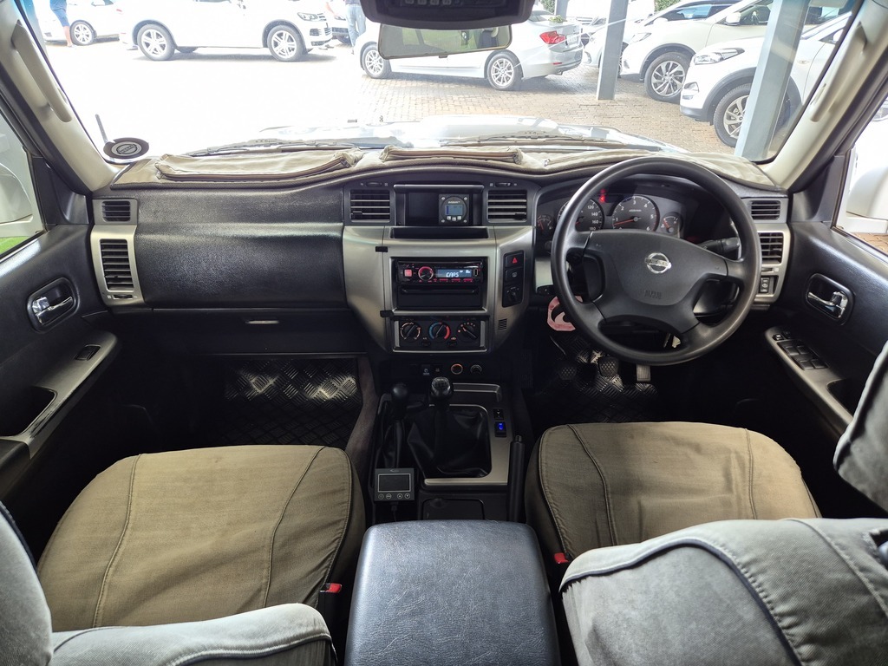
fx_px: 590
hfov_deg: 73.9
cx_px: 444
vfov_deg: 58.9
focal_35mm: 23
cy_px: 333
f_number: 1.8
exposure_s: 1/100
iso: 250
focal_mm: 5.4
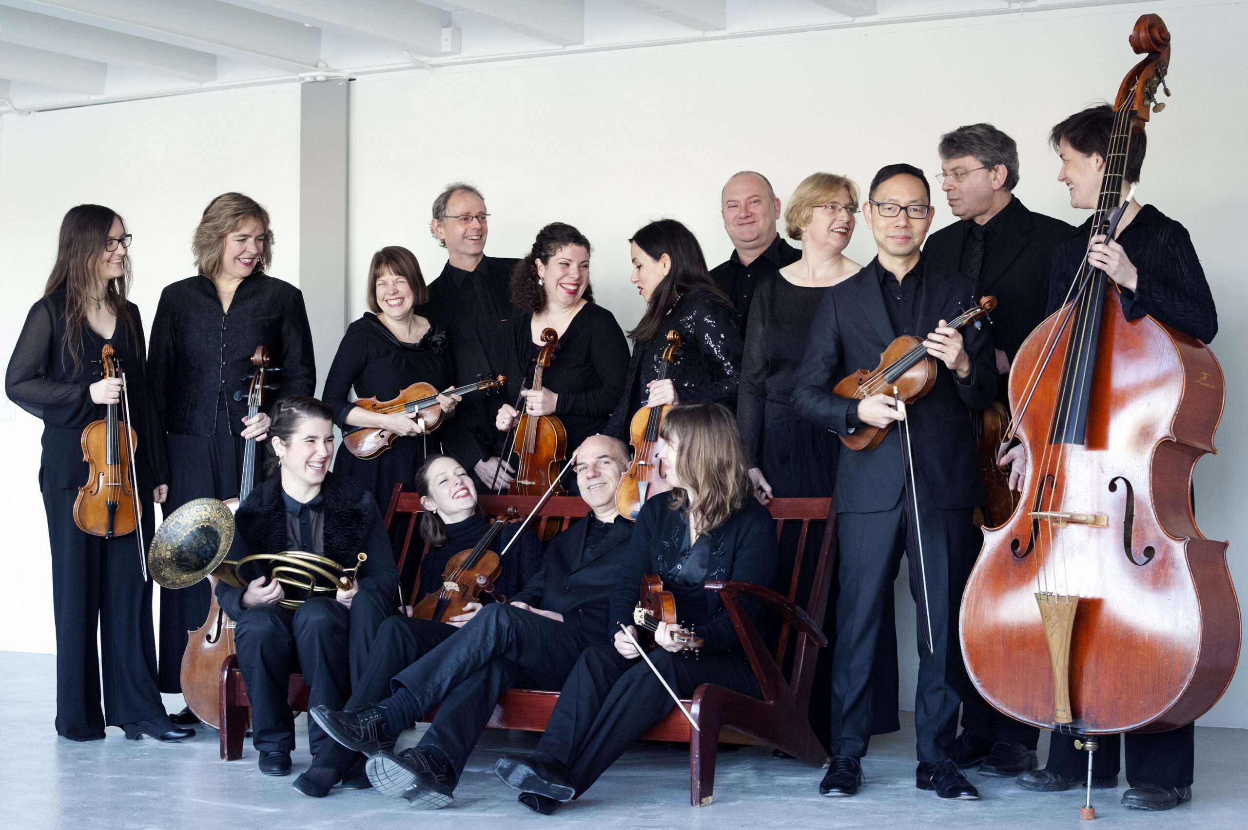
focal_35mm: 58
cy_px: 415
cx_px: 624
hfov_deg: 34.5
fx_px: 2009
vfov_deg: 23.3
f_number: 5.6
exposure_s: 1/200
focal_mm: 58
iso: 6400
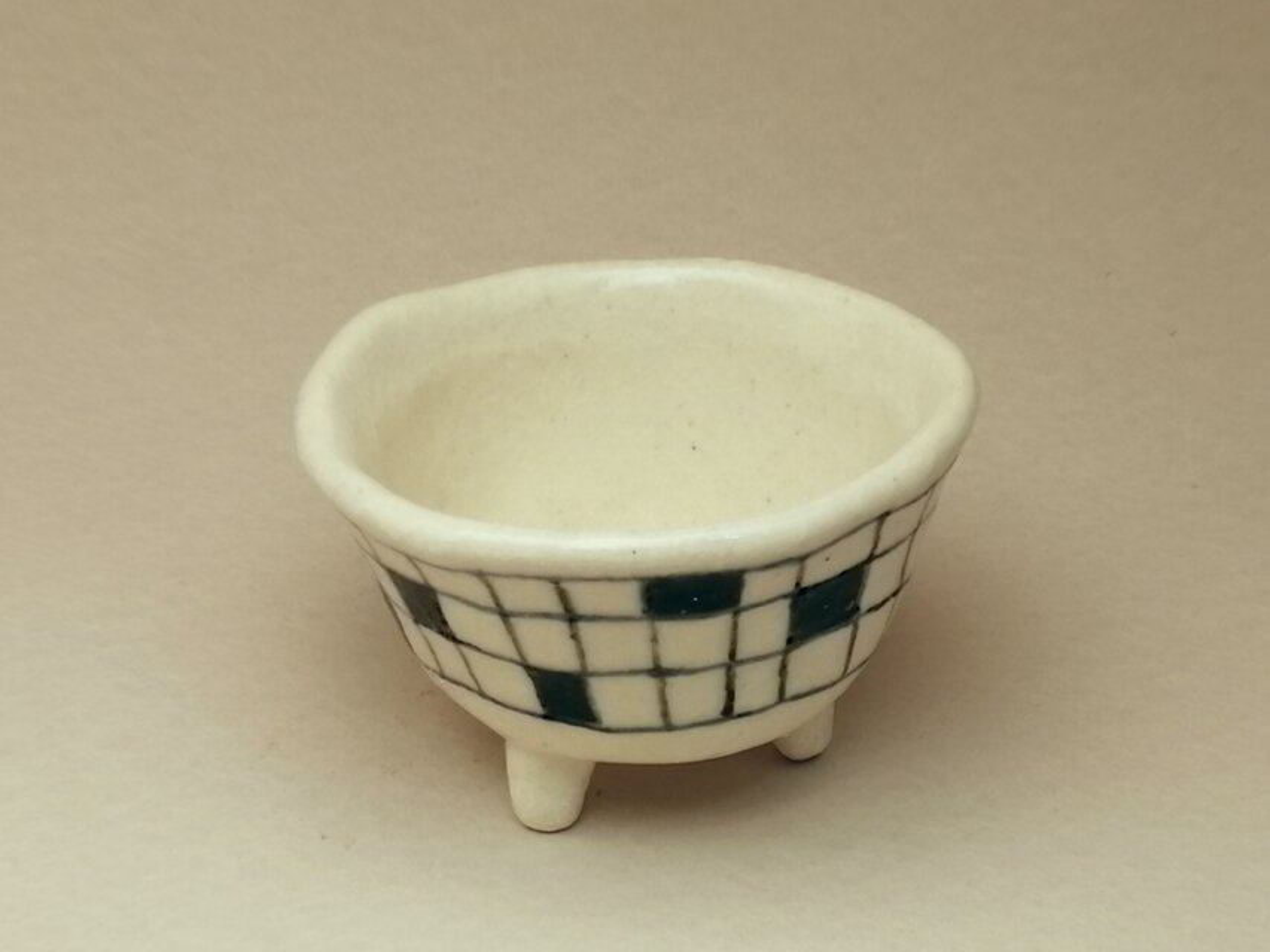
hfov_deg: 20.9
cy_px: 476
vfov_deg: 15.7
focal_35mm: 94
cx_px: 635
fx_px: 3449
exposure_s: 1/100
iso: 50
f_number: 1.8
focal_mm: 3.62
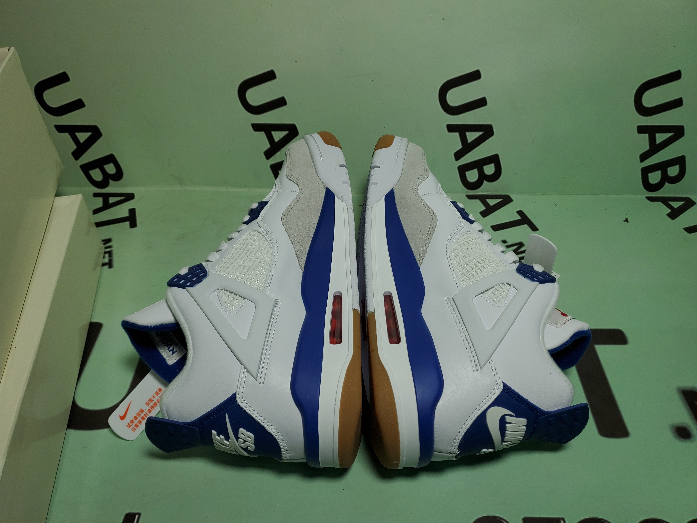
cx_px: 348
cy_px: 262
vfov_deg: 53.1
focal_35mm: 26
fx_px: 524
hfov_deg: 67.3
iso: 50
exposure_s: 1/1229
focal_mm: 4.3
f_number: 1.5
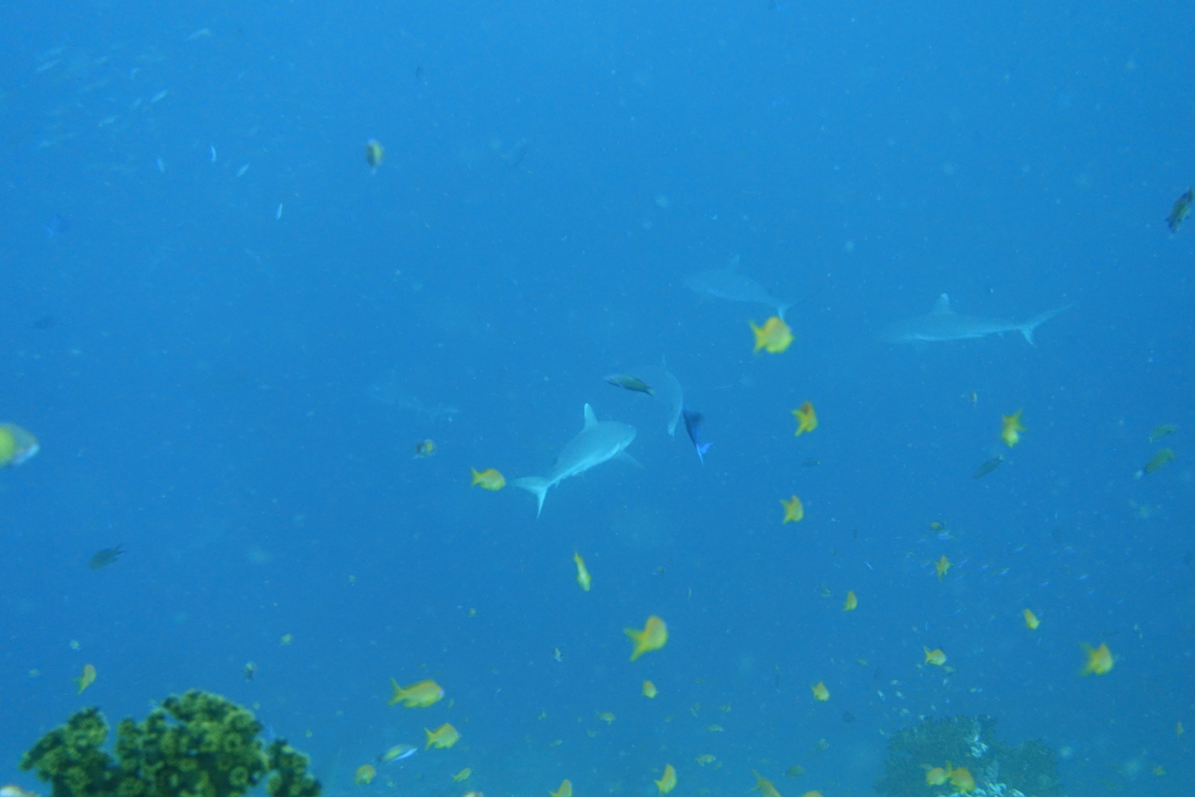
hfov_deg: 46.4
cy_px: 398
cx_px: 598
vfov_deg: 31.9
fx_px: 1394
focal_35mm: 42
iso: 640
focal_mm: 15.52
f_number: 2.8
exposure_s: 1/50
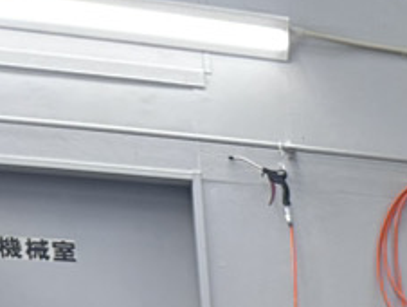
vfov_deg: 9.4
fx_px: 1624
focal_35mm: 138
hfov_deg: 11.3
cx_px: 1050
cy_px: 786
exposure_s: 1/120
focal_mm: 5.7
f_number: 1.5
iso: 64
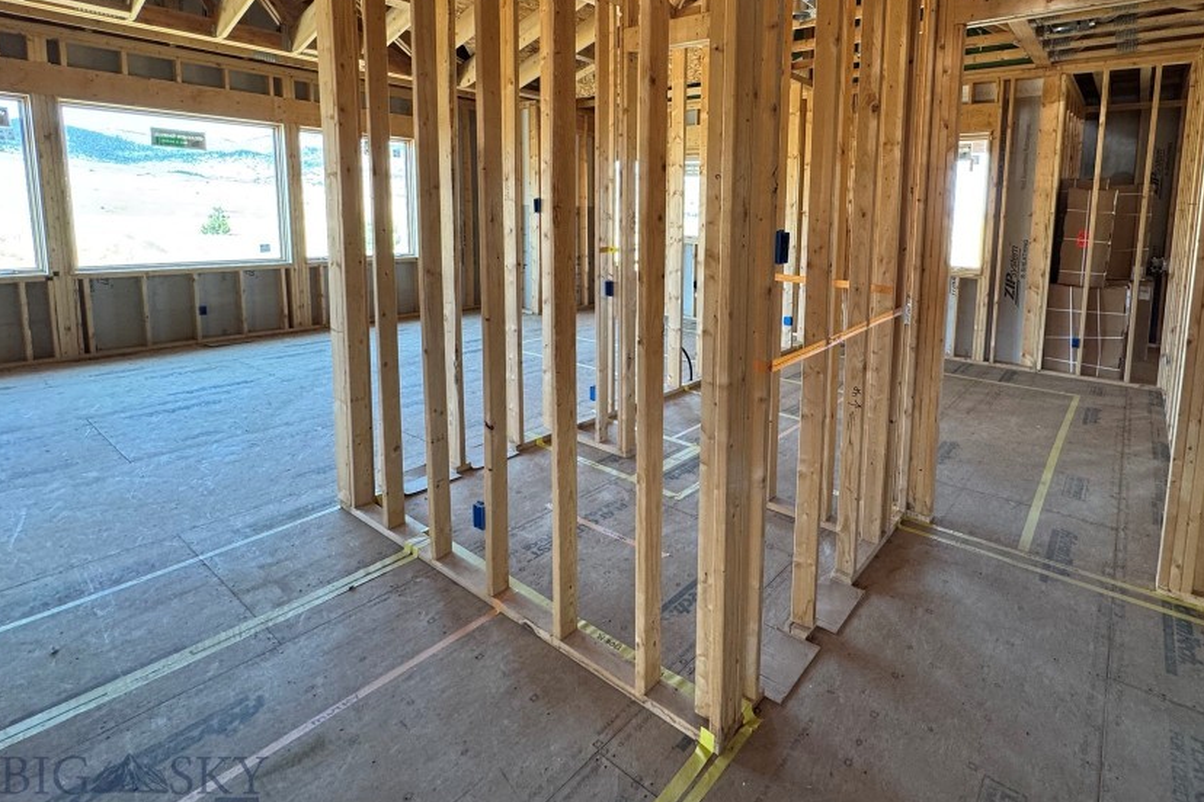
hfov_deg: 88.7
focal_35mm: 18
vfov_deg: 65.9
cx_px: 730
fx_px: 602
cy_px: 280
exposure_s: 1/60
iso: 200
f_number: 2.2
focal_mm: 2.22
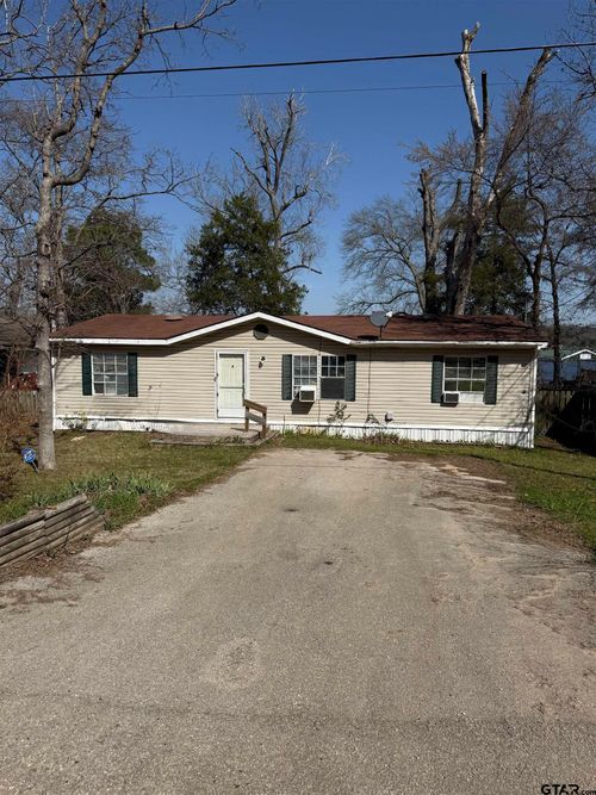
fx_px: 551
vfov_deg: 71.6
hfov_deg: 56.8
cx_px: 298
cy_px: 398
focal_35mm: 24
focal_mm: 6.76
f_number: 1.78
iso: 80
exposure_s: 1/9091
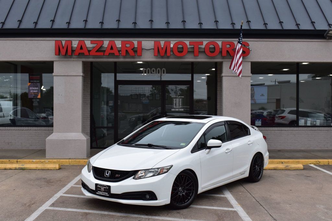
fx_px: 415
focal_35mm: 45
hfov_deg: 43.6
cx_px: 166
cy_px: 110
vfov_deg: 29.8
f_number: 10
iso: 400
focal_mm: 30
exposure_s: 1/320
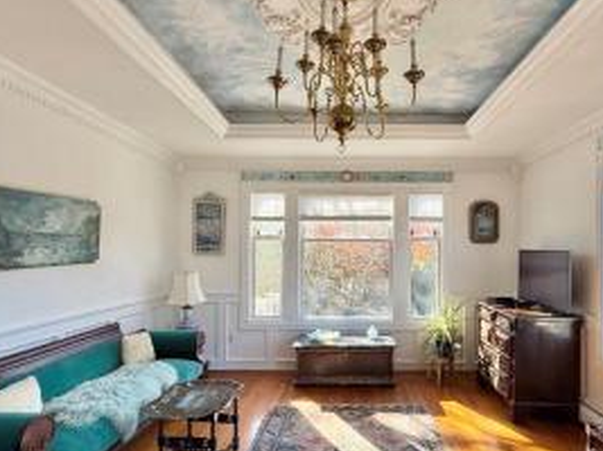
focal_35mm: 21
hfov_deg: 78.4
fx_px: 366
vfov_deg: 63.3
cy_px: 248
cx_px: 352
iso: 64
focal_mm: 2.22
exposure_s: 1/106
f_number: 2.2
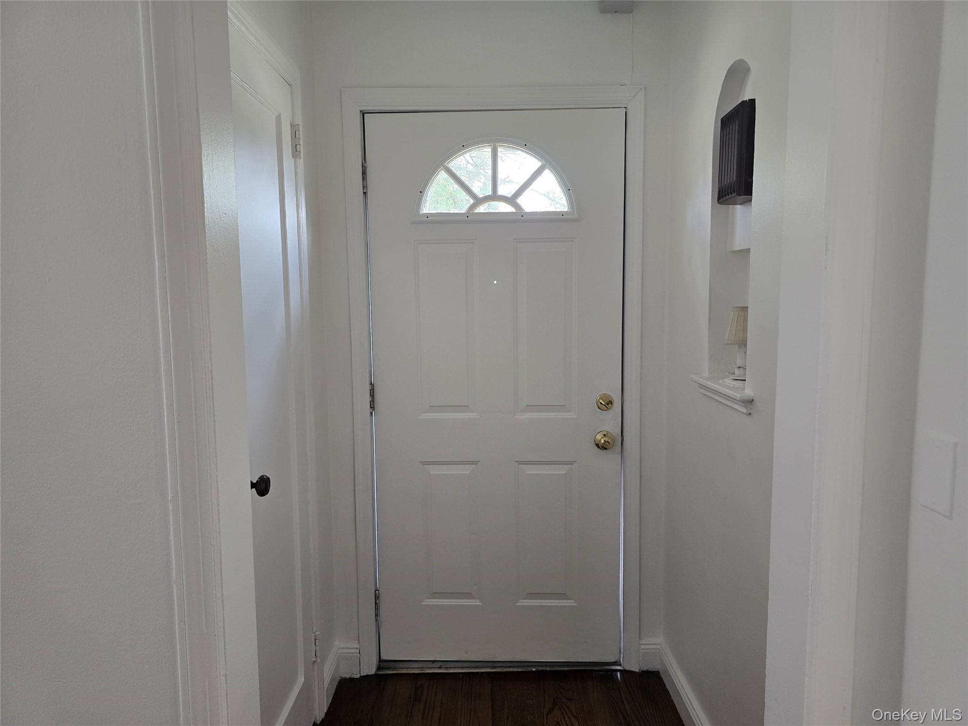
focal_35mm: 23
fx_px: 643
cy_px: 363
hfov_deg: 73.9
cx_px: 484
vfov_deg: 58.9
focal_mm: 6.3
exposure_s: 1/120
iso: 200
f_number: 1.7
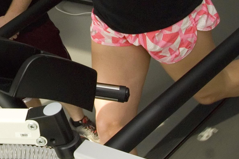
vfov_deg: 16.0
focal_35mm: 84
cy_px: -1
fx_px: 555
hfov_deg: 22.5
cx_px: -43
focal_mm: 17
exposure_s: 1/200
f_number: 9
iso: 1000
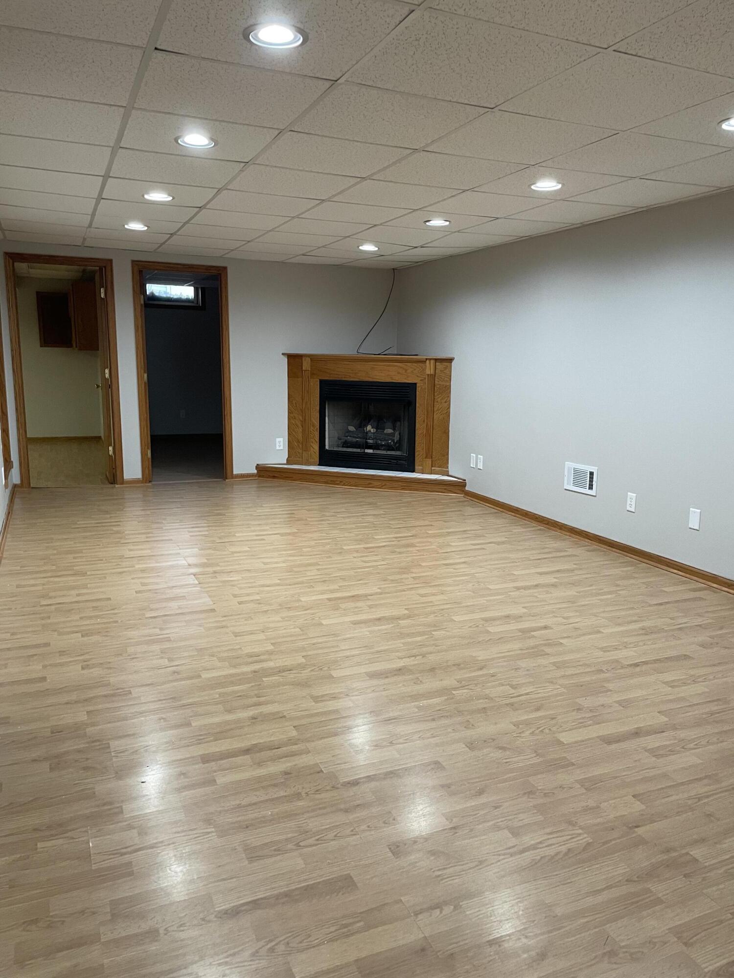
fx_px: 735
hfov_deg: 53.1
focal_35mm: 26
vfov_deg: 67.3
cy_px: 489
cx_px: 367
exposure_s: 1/60
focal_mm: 4.2
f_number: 1.6
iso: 160
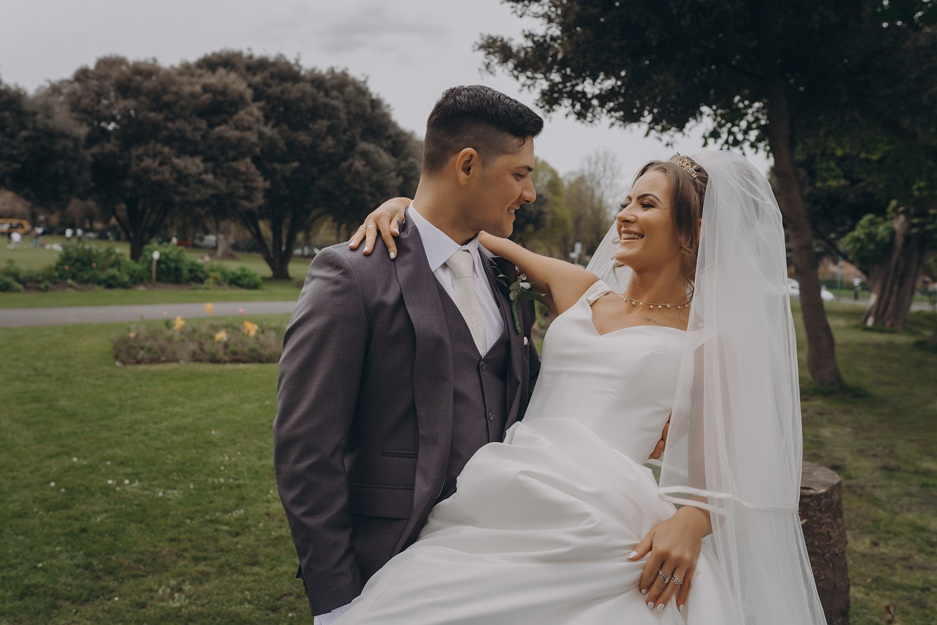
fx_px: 911
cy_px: 312
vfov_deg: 37.9
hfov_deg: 54.4
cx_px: 468
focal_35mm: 35
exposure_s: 1/800
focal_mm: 35
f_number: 4.5
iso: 320
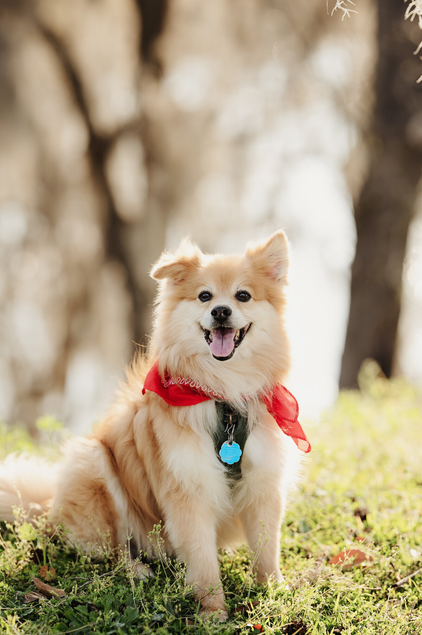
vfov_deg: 15.2
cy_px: 318
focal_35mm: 135
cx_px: 211
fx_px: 2377
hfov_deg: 10.1
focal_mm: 135
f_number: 2.8
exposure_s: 1/640
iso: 160
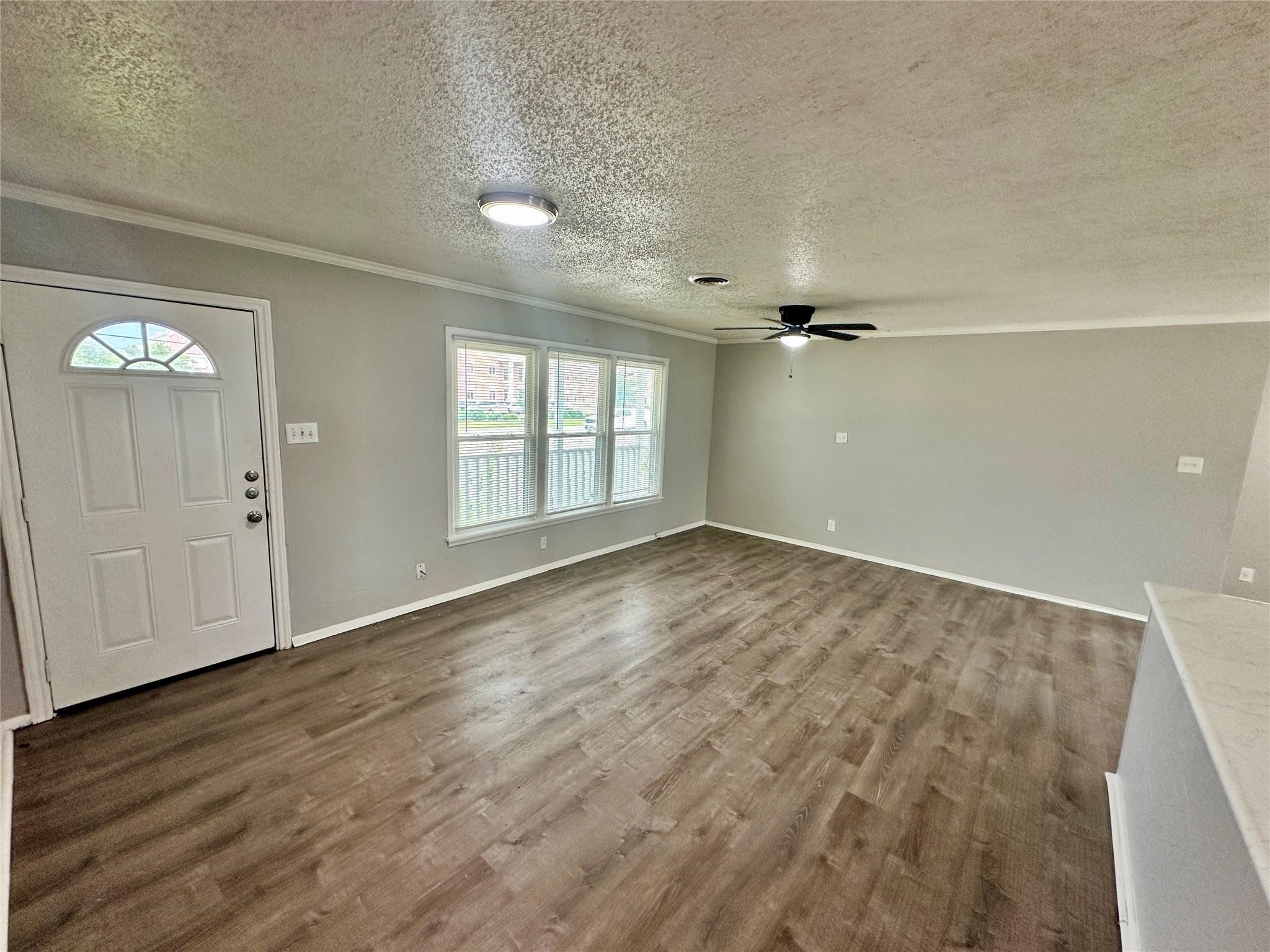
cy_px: 476
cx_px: 635
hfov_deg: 102.1
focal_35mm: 14
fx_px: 514
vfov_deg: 85.7
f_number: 2.2
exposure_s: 1/120
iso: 160
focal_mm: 2.22
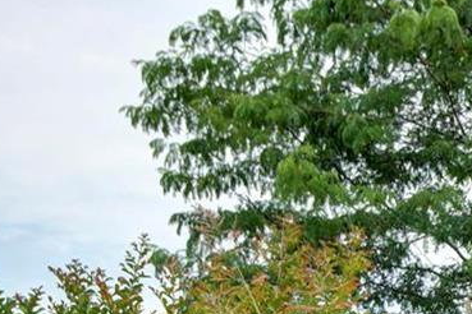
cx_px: 840
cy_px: 528
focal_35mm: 130
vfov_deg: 10.1
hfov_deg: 14.1
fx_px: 1704
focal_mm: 30
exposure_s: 1/250
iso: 100
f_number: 6.7
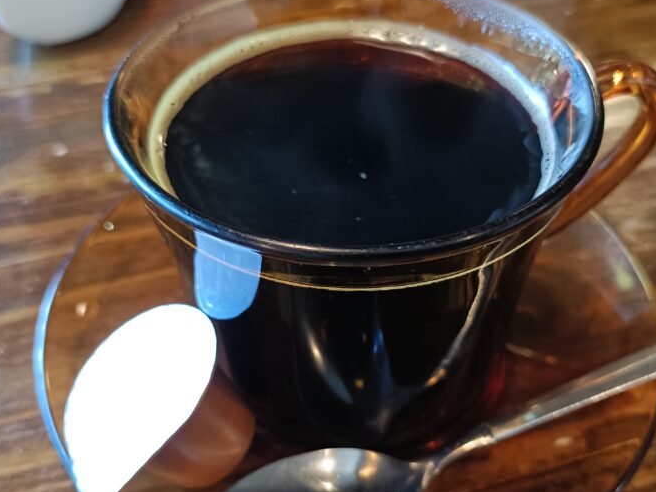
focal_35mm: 39
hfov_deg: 47.8
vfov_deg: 36.7
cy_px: 297
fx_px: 739
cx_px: 345
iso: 1250
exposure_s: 1/33.3
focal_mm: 4.7
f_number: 1.7
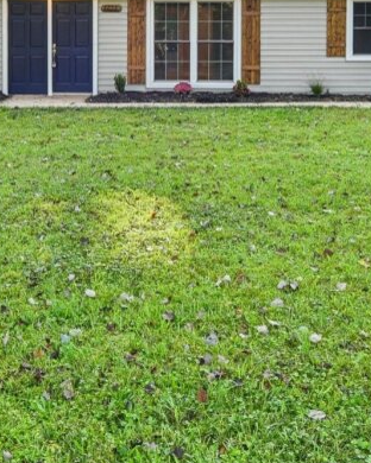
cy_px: 60
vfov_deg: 34.3
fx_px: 714
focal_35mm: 52
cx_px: 127
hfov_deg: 29.0
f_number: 11
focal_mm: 18
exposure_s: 1/13
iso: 200
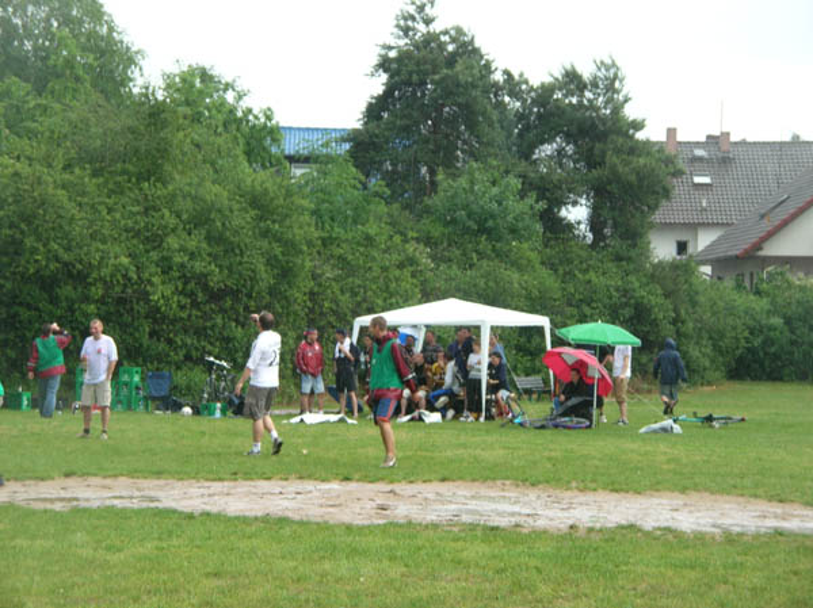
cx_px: 406
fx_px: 2910
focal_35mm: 124
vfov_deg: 11.9
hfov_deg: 15.9
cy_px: 304
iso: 50
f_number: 5.1
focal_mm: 20.4
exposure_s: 1/112
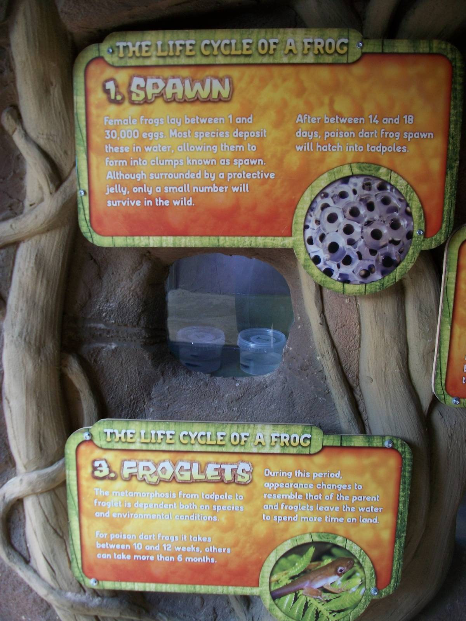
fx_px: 574
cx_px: 233
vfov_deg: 56.8
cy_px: 310
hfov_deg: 44.2
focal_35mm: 32
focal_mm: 5.7
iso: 80
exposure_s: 1/60
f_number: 2.9
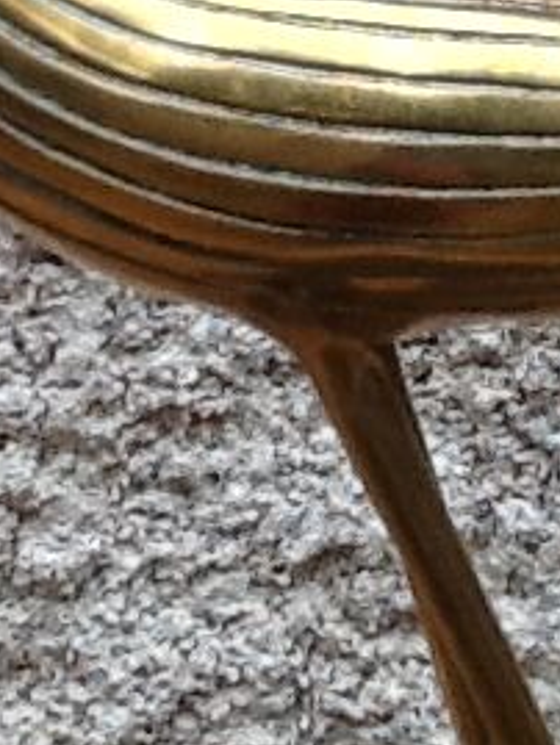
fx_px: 3384
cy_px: -202
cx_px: 125
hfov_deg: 9.4
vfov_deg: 12.2
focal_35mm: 157
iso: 40
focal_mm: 2.03
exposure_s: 1/250
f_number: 2.4
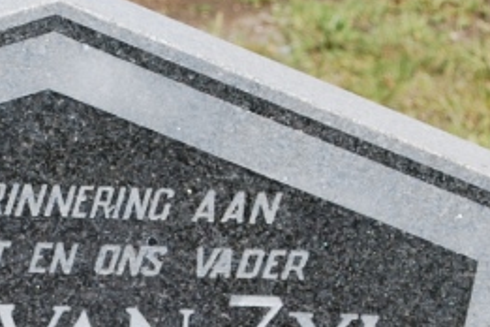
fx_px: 4409
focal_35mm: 324
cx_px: 28
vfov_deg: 4.2
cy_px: 478
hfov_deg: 6.3
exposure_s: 1/250
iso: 100
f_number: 8
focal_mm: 55
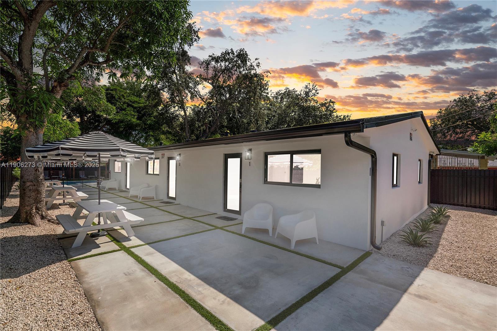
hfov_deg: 96.7
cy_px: 166
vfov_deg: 73.7
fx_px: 221
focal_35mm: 16
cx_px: 248
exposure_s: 1/500
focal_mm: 16
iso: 100
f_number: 10
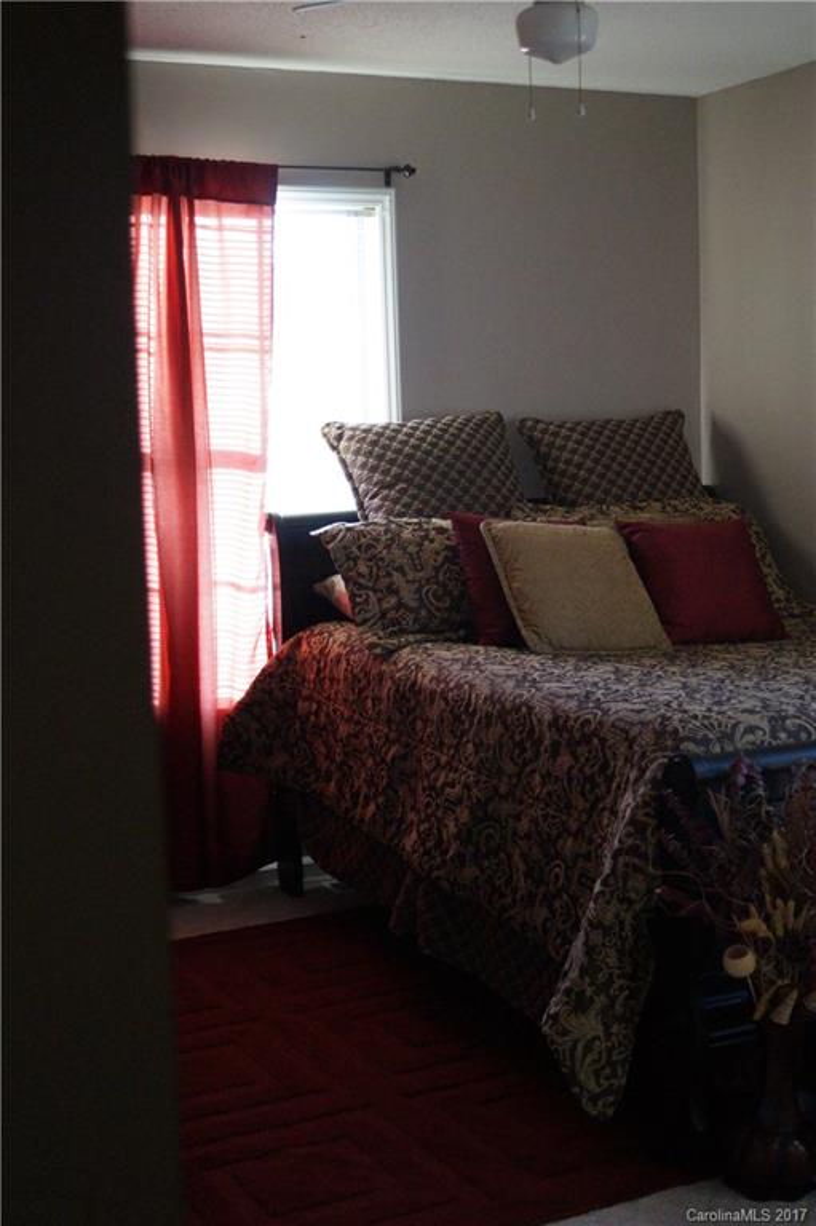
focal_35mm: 45
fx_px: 1532
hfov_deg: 29.8
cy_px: 613
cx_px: 408
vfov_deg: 43.6
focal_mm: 30
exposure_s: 1/160
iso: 3200
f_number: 4.5
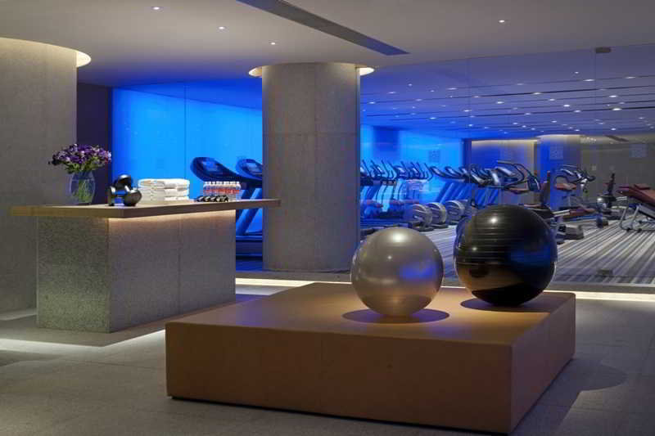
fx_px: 837
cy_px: 218
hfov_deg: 42.8
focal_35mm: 46
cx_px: 328
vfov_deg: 29.2
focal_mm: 46
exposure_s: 1.3
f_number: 10
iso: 200
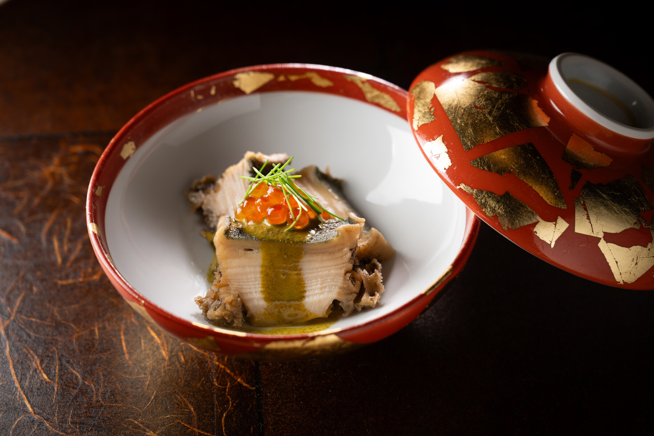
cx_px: 327
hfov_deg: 28.8
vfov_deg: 19.5
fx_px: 1272
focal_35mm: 70
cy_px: 218
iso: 64
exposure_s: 1/125
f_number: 5.6
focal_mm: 70
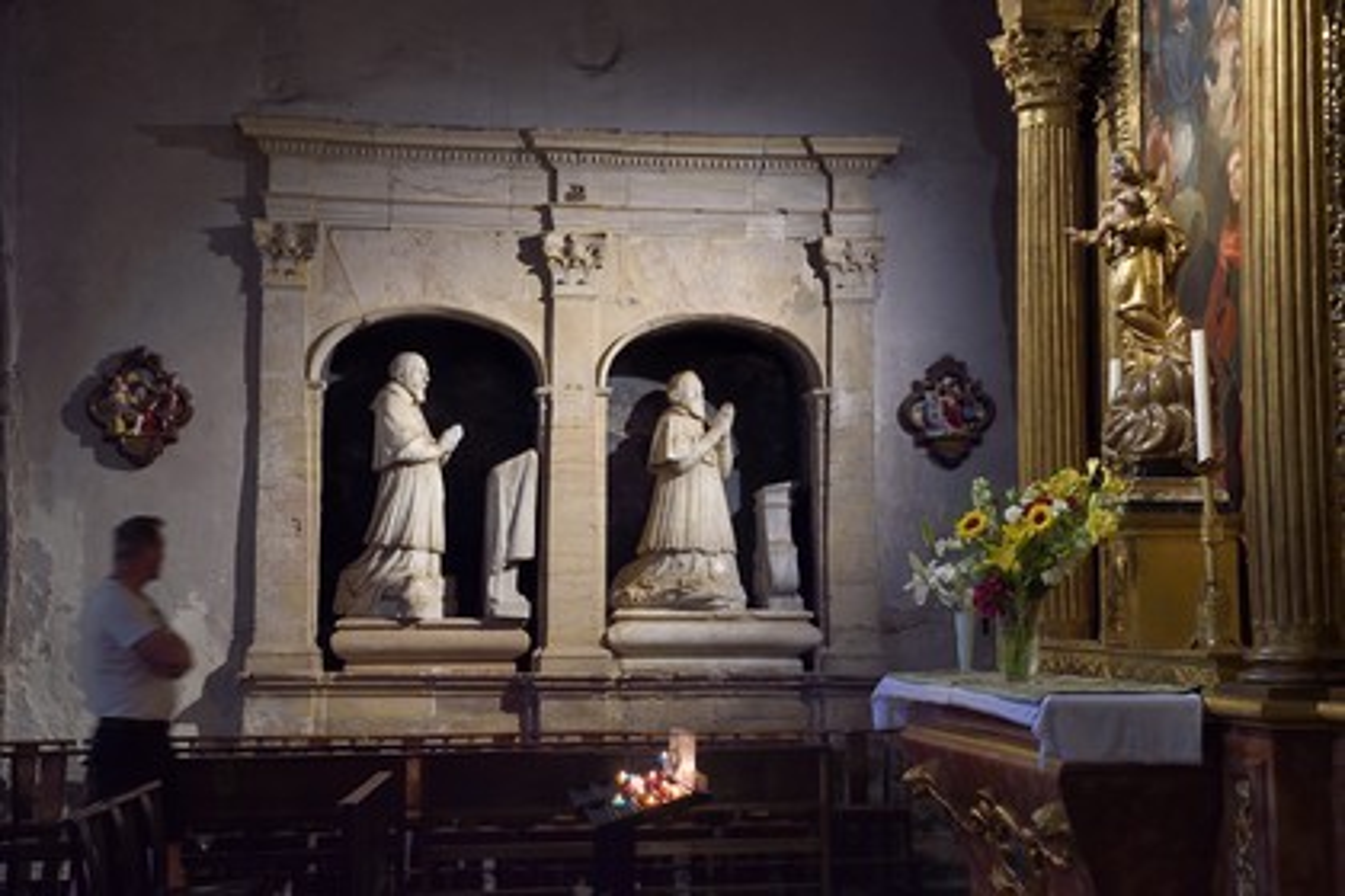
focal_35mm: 56
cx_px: 672
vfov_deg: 24.2
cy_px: 448
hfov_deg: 35.6
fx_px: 2092
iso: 800
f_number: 5
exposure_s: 1/15
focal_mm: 56
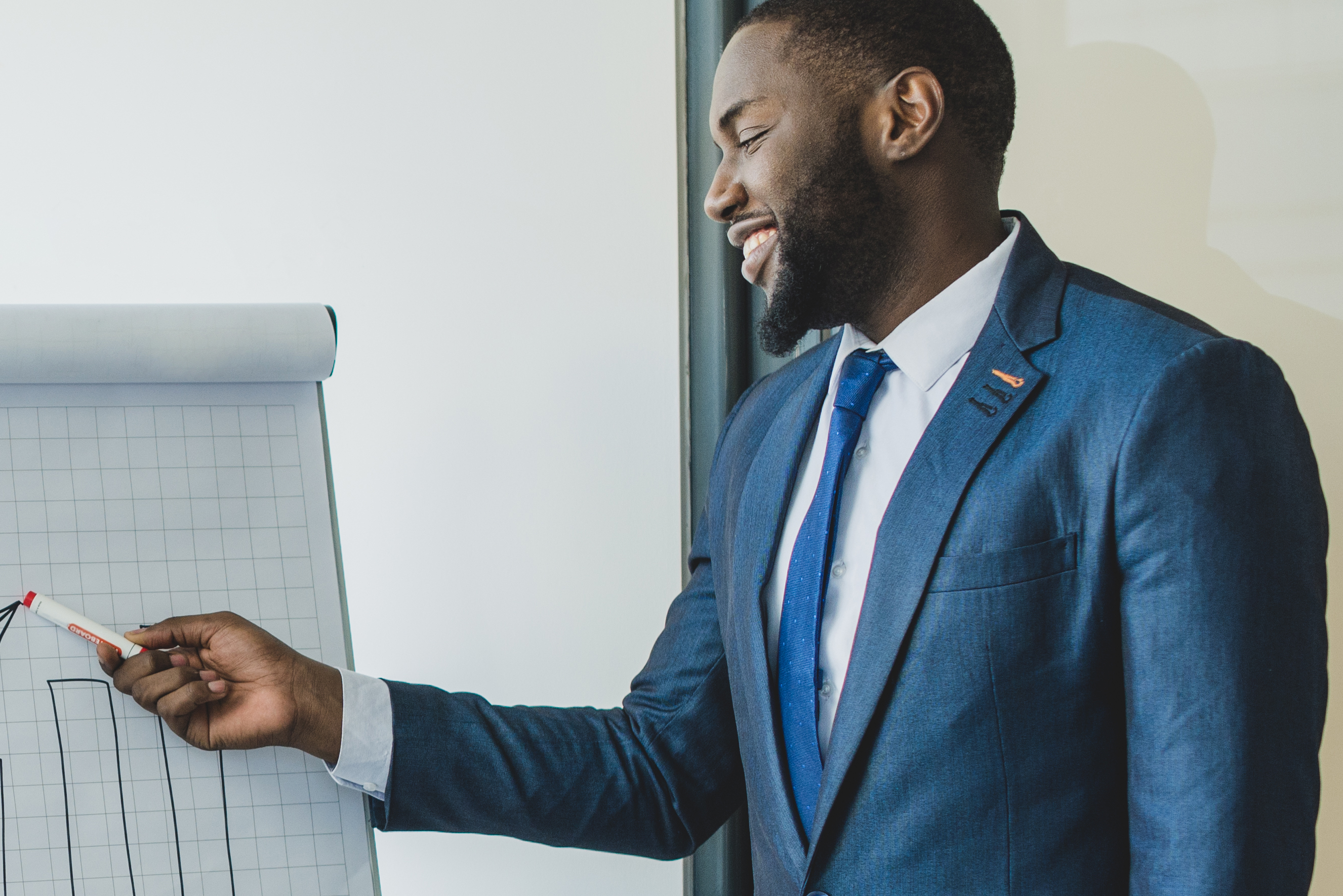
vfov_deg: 12.3
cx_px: -90
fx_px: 4142
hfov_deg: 17.8
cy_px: 795
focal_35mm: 111
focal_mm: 50
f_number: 2.8
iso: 500
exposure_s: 1/320
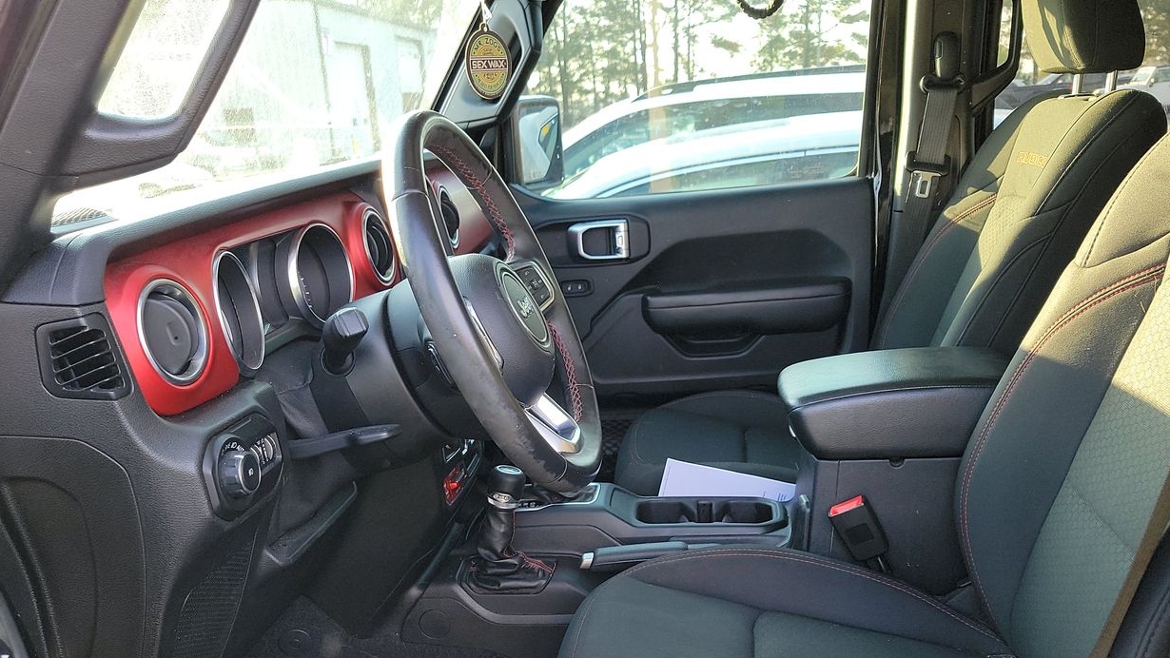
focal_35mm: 34
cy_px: 441
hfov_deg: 58.0
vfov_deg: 34.3
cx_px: 585
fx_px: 1055
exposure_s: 1/59
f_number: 1.8
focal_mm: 6.7
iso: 100
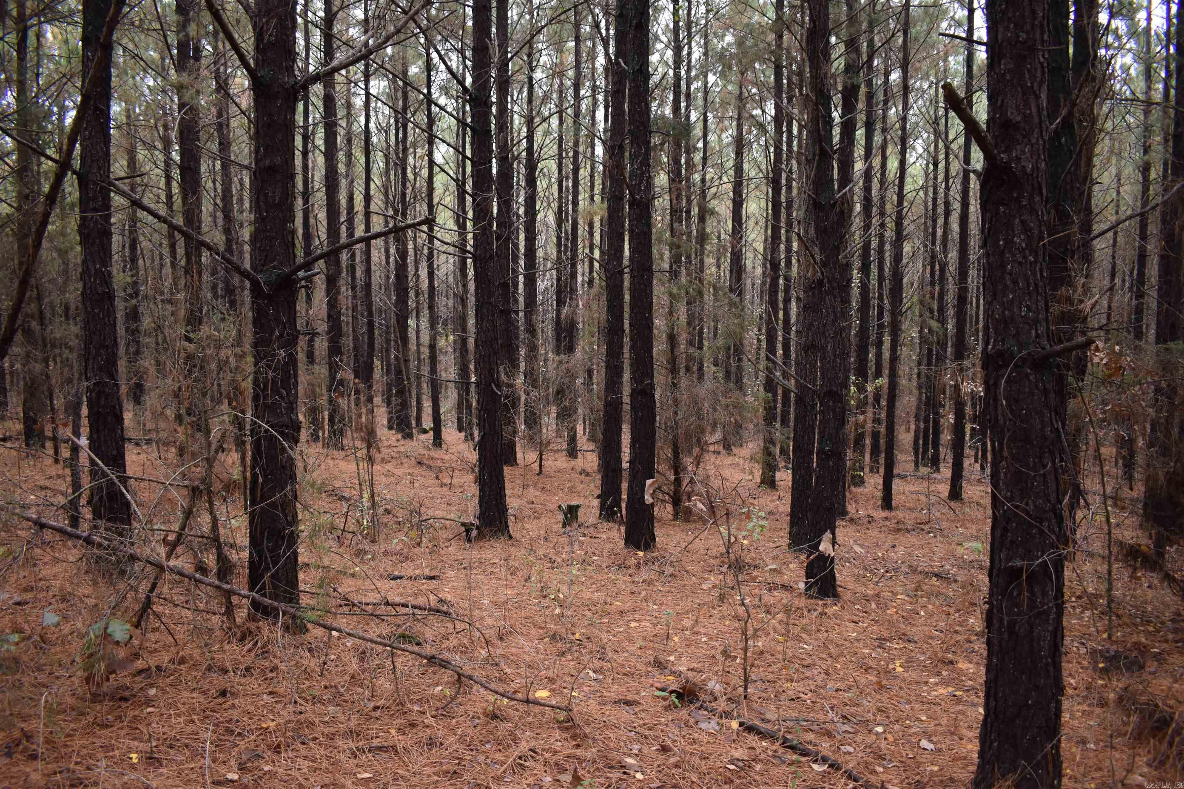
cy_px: 394
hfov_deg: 67.4
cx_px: 592
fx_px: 888
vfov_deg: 47.9
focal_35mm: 27
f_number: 3.5
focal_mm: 18
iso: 800
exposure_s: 1/200
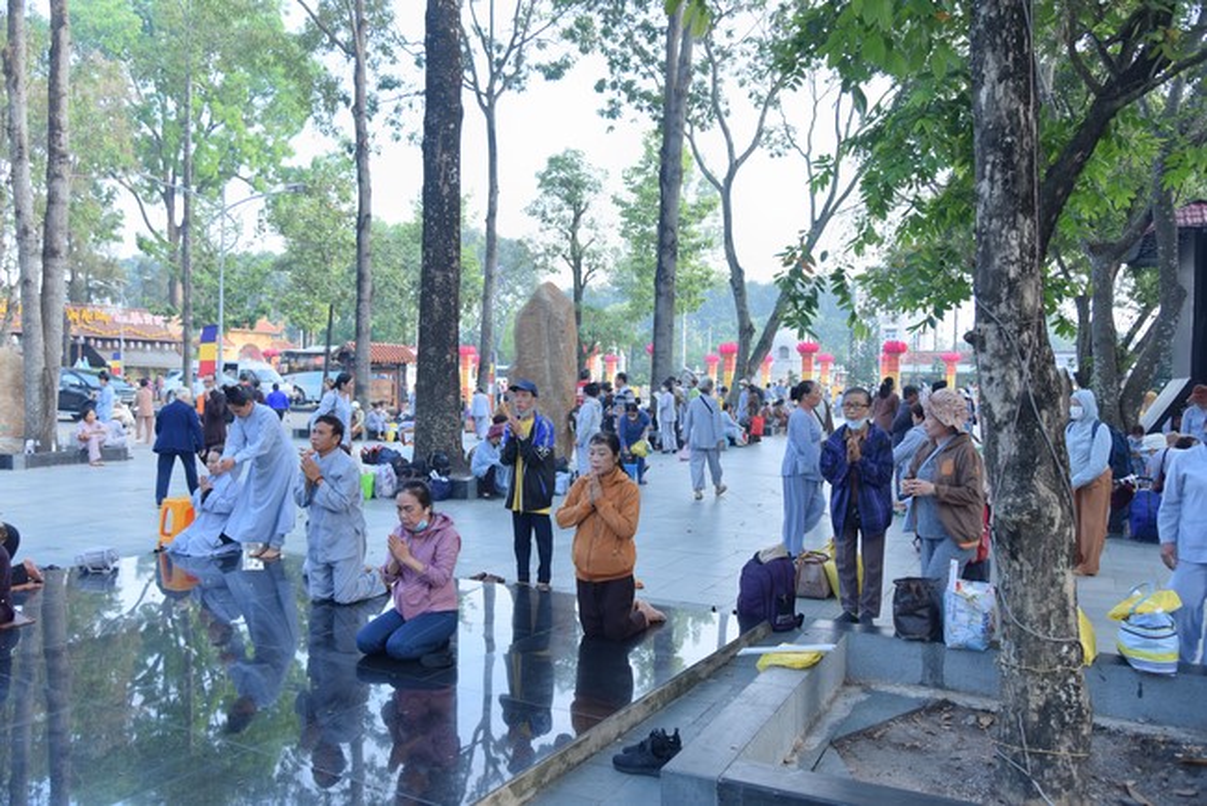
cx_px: 604
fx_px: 939
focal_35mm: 28
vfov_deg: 46.4
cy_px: 403
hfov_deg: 65.4
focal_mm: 28
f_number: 5
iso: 250
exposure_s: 1/125
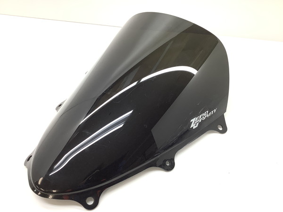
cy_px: 106
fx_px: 253
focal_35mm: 31
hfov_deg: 58.4
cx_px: 142
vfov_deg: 45.4
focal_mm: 3.3
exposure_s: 1/100
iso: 40
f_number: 2.4
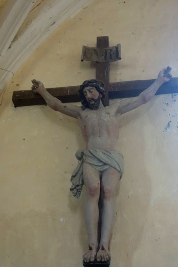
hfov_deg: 20.6
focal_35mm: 66
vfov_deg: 30.5
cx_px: 98
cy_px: 149
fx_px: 489
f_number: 3.5
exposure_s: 1/60
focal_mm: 19.98
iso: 640
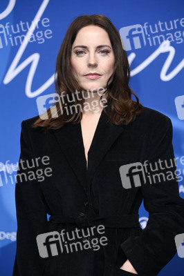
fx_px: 960
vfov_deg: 16.4
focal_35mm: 125
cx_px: 92
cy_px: 138
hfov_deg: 10.9
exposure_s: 1/250
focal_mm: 125
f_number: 5.6
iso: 1250
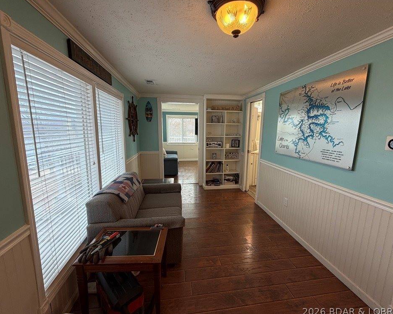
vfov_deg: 84.0
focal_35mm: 15
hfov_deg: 96.8
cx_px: 201
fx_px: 174
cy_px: 157
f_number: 2.2
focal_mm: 2.22
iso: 160
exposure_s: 1/120
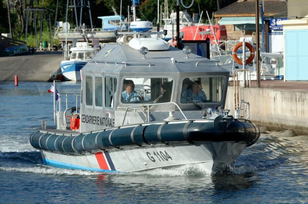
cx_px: 154
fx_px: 2562
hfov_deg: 6.9
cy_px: 102
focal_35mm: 300
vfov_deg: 4.6
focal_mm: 200
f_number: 8
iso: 100
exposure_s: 1/200
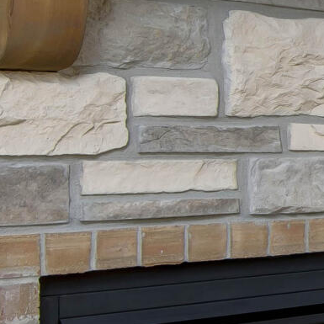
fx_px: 1122
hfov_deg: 12.1
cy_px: 172
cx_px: 837
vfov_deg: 16.4
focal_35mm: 106
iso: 400
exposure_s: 1/30
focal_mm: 16
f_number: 6.7
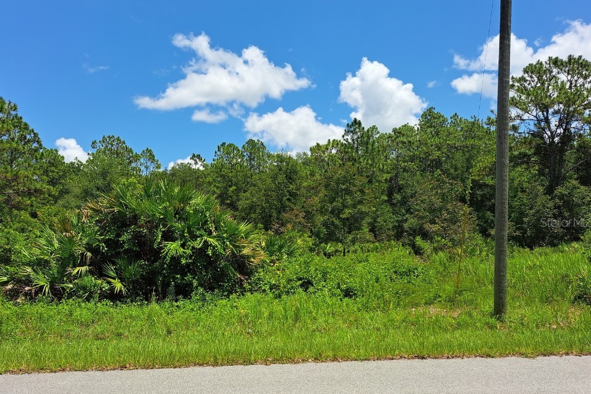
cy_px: 222
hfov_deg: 69.4
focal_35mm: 26
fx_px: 427
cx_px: 289
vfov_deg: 49.4
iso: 50
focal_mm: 5.23
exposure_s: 1/1647
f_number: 1.8
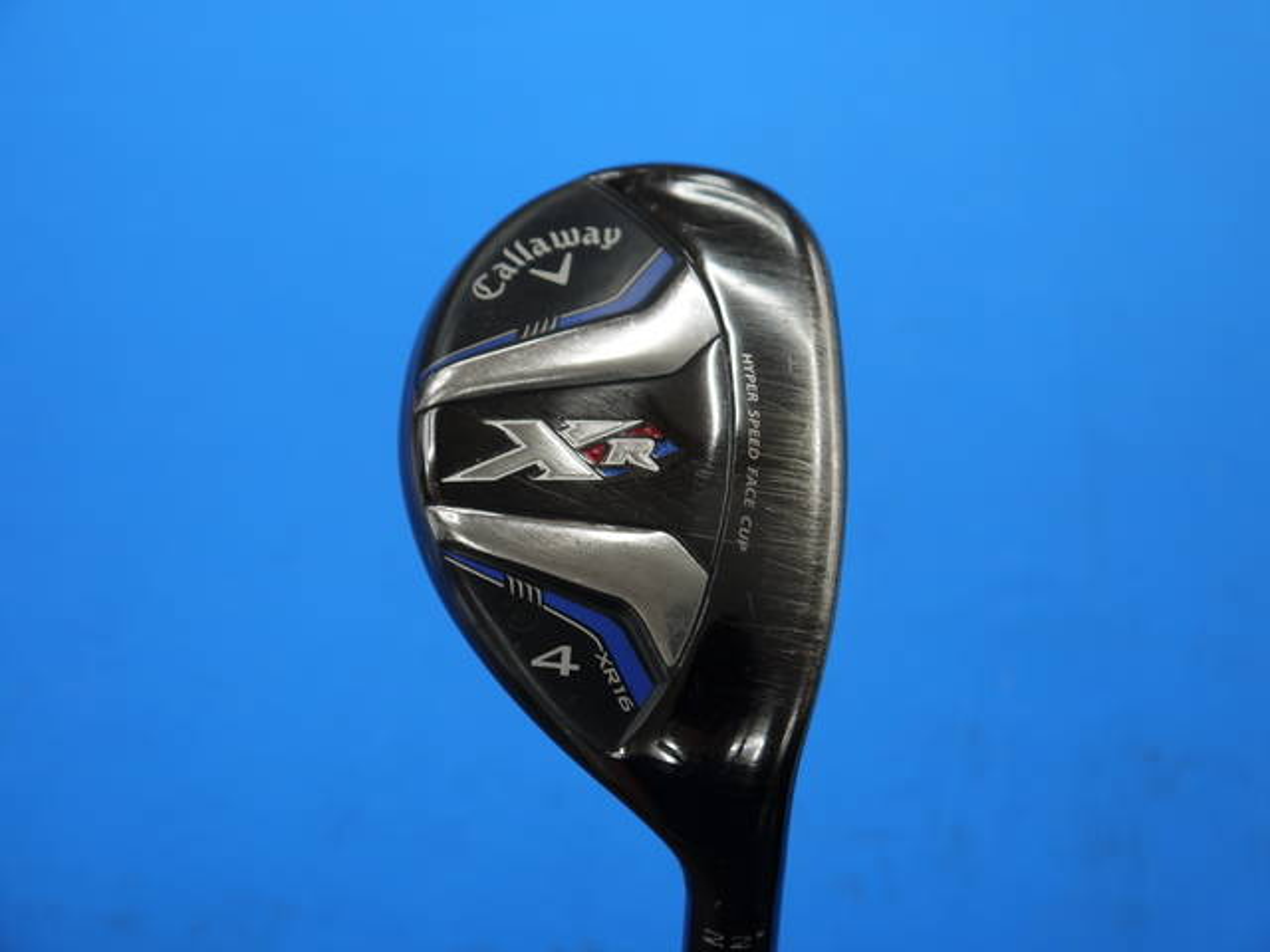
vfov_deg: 32.9
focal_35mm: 44
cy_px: 476
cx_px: 635
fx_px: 1614
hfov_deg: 42.9
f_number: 4.4
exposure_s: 1/60
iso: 160
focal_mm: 22
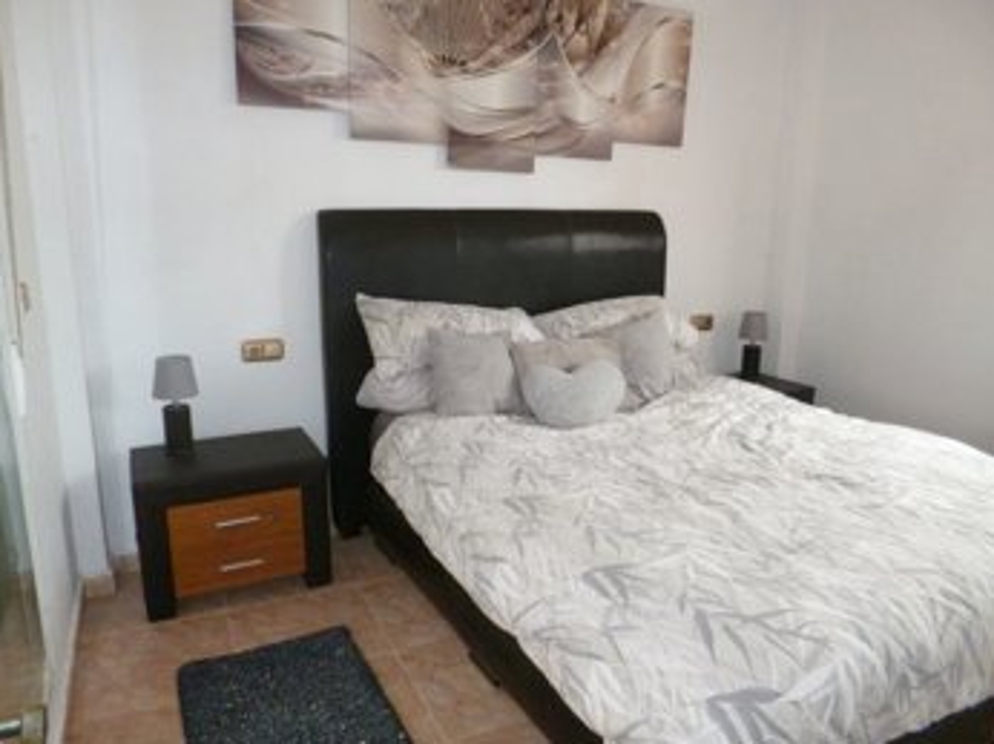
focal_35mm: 25
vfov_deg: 54.8
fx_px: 717
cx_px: 514
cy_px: 365
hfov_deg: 69.4
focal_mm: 4.3
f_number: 2.5
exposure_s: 1/60
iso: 400
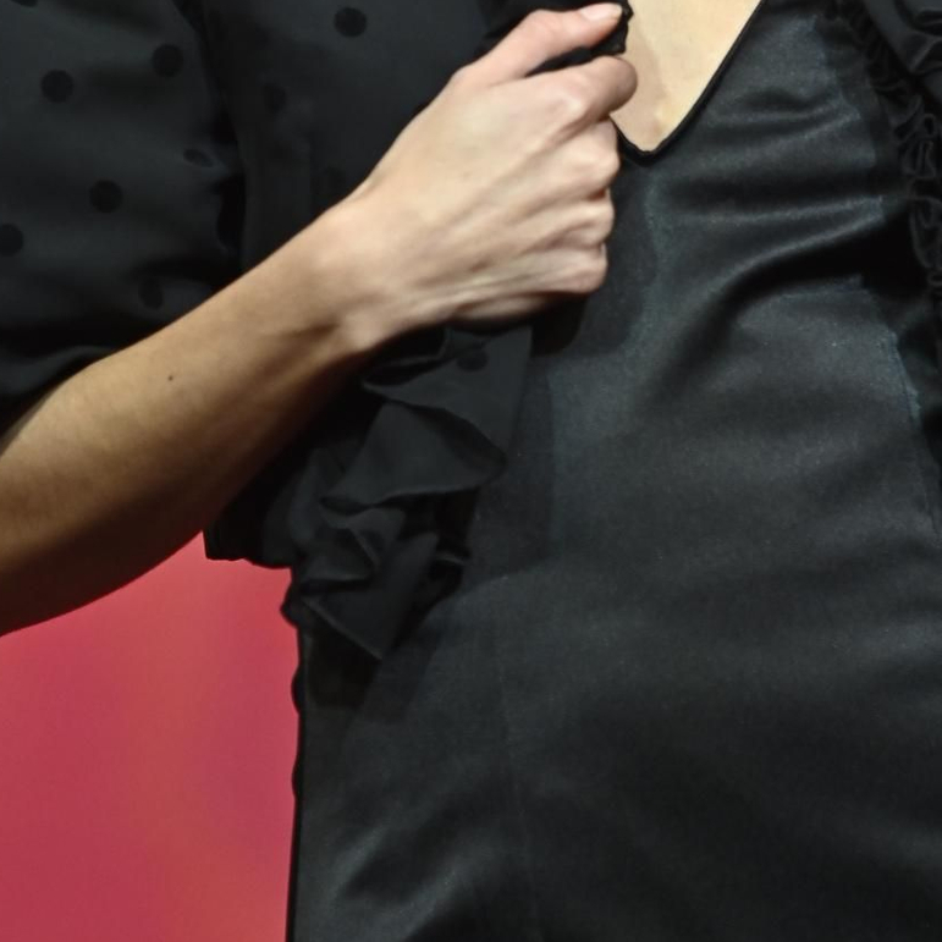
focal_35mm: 530
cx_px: 709
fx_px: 16318
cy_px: 73
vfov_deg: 3.3
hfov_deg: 3.3
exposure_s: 1/320
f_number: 4.5
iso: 1600
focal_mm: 200
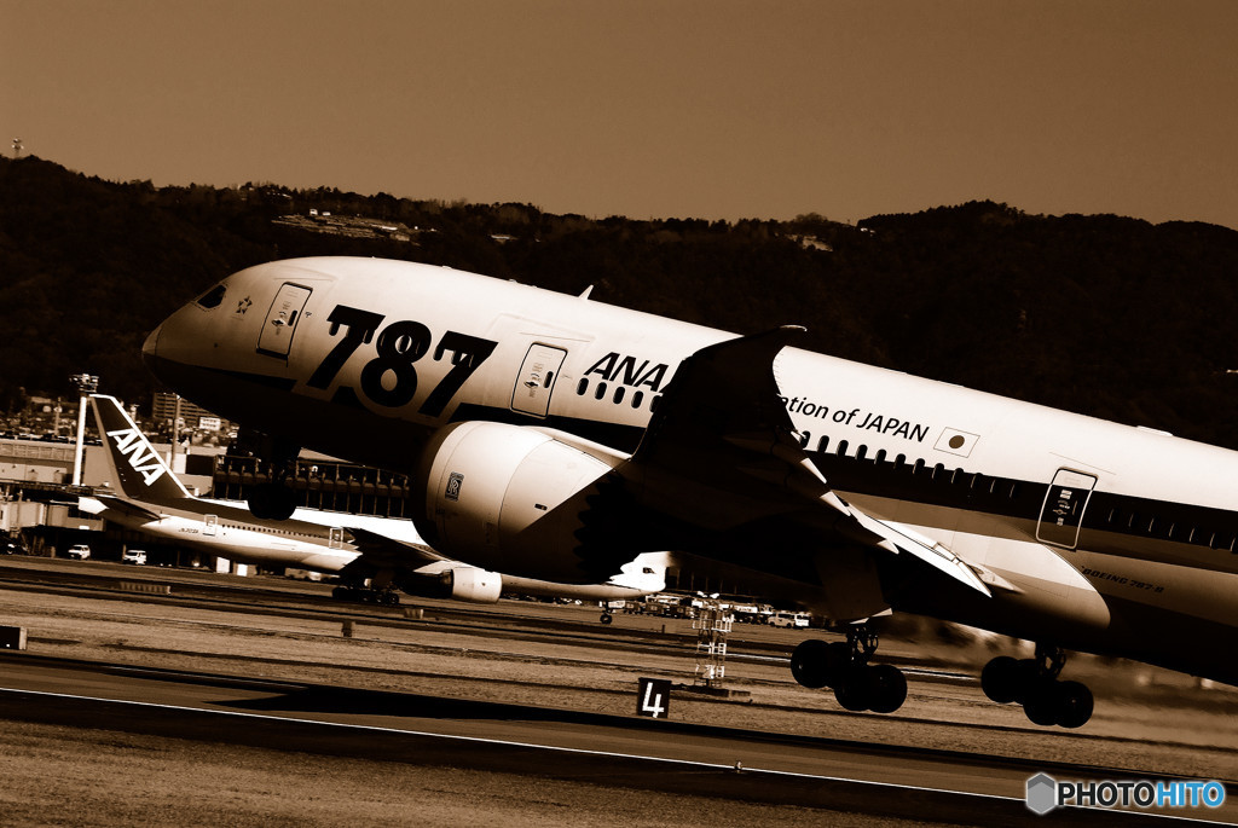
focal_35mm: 225
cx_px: 619
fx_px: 7745
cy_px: 414
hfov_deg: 9.1
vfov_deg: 6.1
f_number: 6.3
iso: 200
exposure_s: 1/900
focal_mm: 150
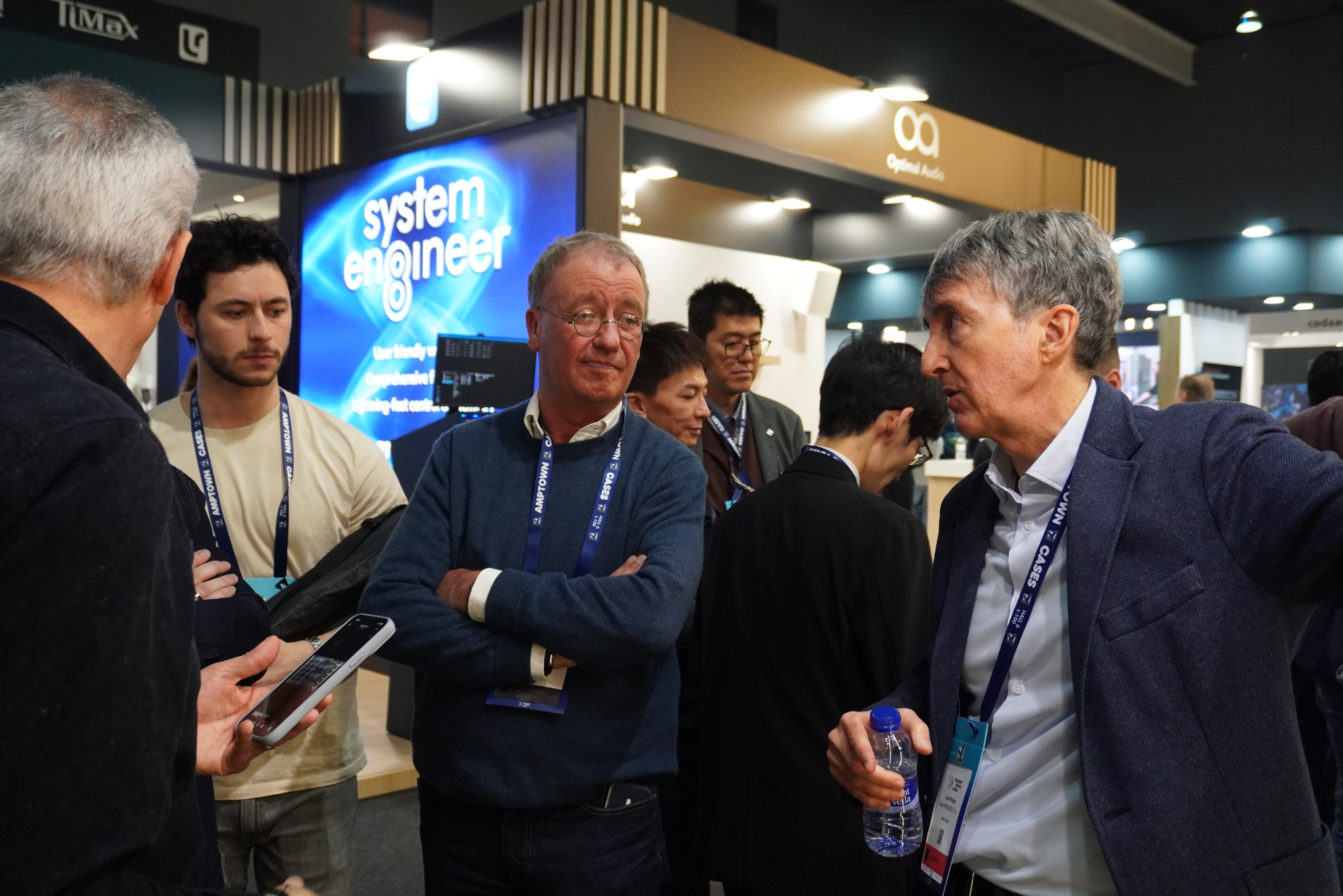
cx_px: 672
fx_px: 1231
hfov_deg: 57.2
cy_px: 448
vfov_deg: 40.0
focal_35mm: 33
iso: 2000
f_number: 4
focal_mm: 22
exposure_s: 1/160
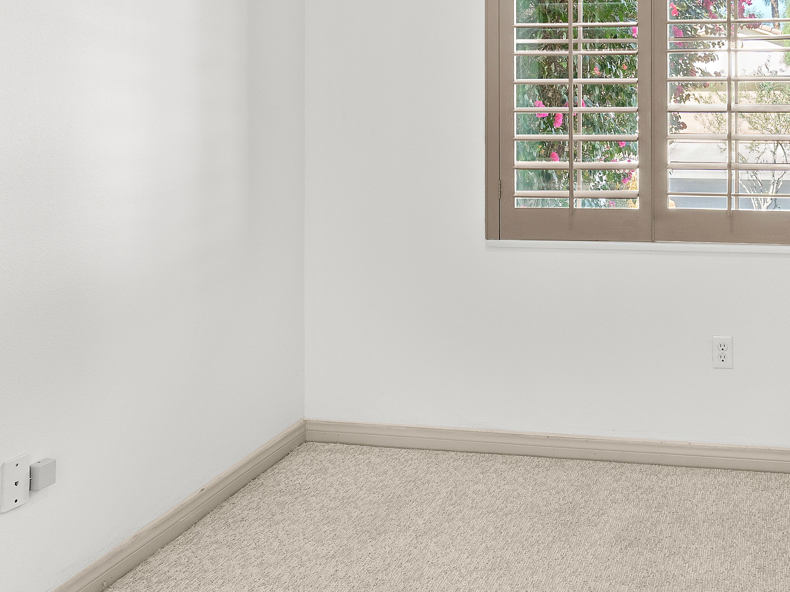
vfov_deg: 35.3
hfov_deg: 45.8
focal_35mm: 39
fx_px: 890
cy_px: 94
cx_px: 614
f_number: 8
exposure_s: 1/5
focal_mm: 14
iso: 320
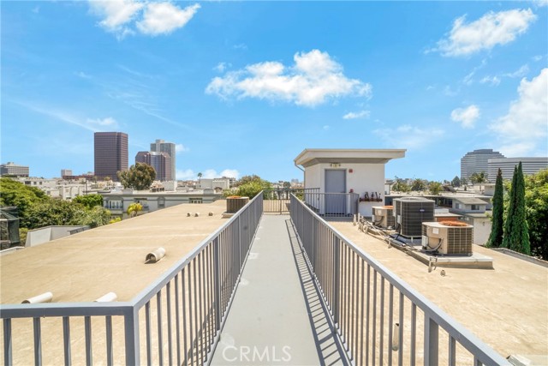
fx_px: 251
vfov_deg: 72.1
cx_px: 274
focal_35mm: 16
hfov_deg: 95.0
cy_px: 183
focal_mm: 11
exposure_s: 1/30
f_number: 22
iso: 200
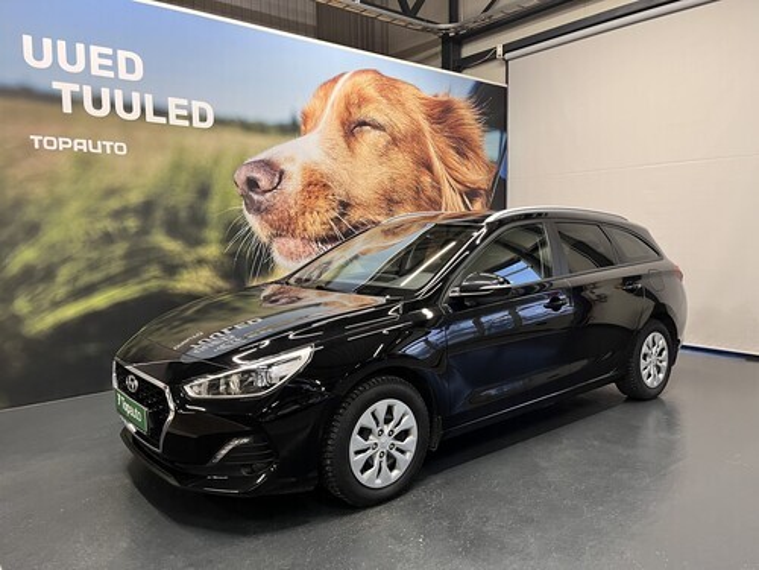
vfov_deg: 53.1
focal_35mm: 26
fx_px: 570
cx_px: 380
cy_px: 285
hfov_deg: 67.3
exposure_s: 1/75
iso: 125
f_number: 1.6
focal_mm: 5.1
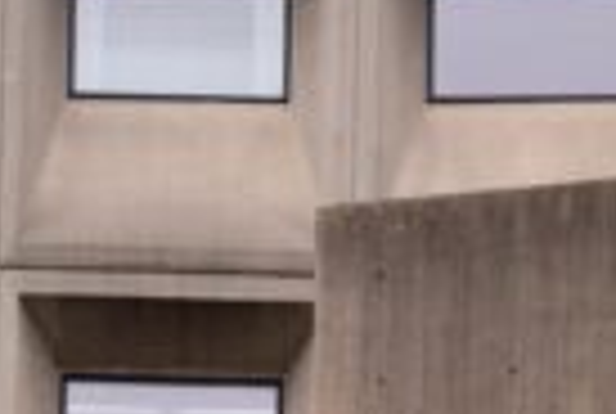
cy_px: 758
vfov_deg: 2.6
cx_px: 638
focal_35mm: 540
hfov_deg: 3.8
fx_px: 9260
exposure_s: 1/800
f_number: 4
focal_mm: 116
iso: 320
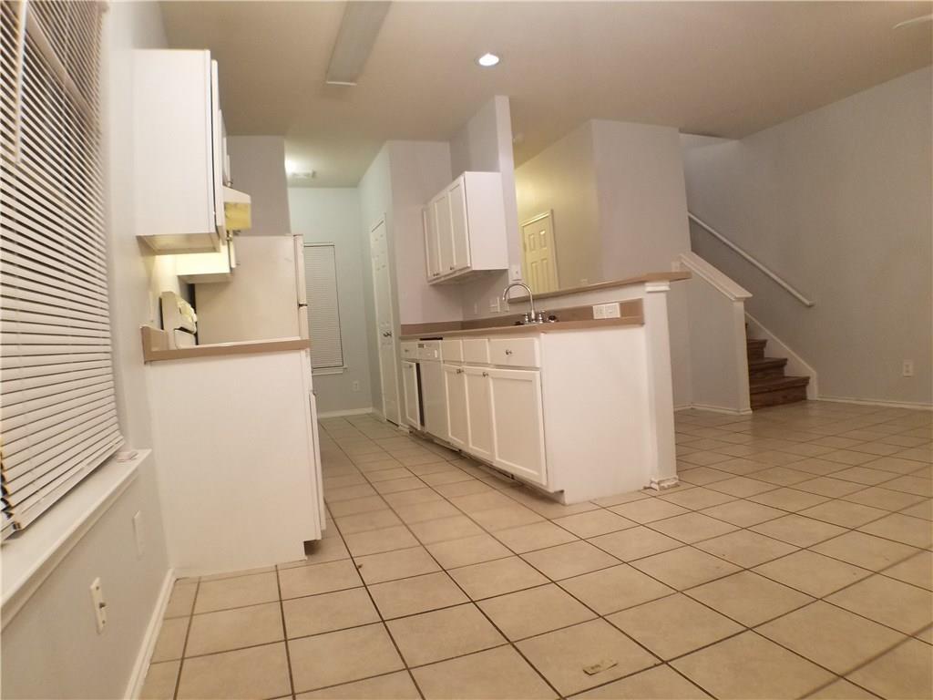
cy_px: 350
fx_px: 701
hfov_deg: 67.3
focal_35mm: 26
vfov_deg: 53.1
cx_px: 466
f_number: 1.7
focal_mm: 4.2
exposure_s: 1/30
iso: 160
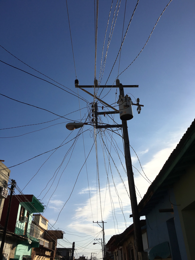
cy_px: 130
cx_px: 98
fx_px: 218
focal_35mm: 29
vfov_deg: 61.7
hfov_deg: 48.2
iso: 25
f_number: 2.2
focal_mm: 4.15
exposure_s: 1/3663
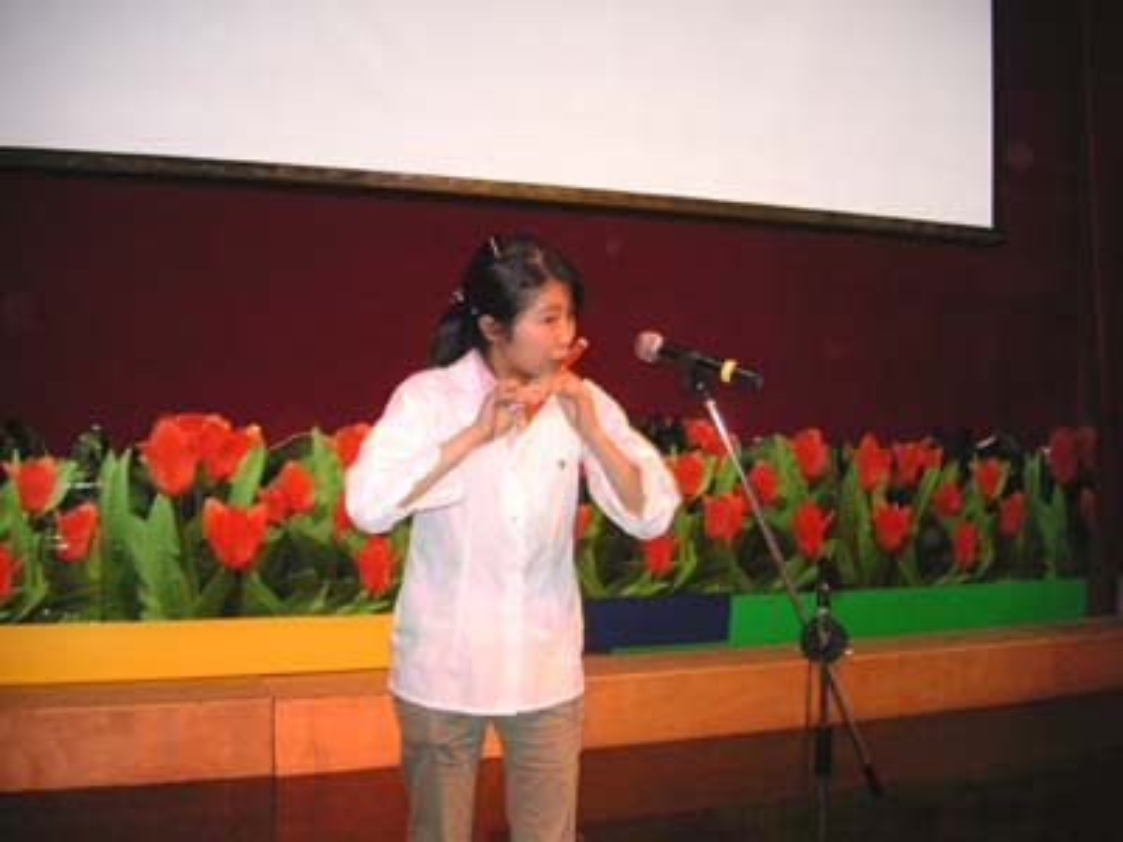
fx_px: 1200
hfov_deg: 50.1
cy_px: 421
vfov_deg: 38.7
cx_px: 562
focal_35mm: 37
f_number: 2.8
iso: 160
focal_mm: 6.1
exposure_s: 1/45
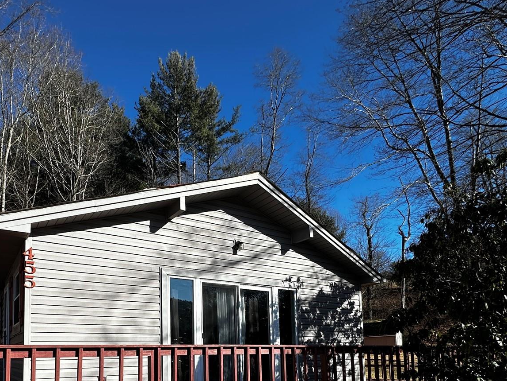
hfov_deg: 67.9
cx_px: 178
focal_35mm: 25
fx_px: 366
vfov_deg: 49.9
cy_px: 330
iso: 50
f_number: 2.2
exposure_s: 1/1916
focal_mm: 2.22
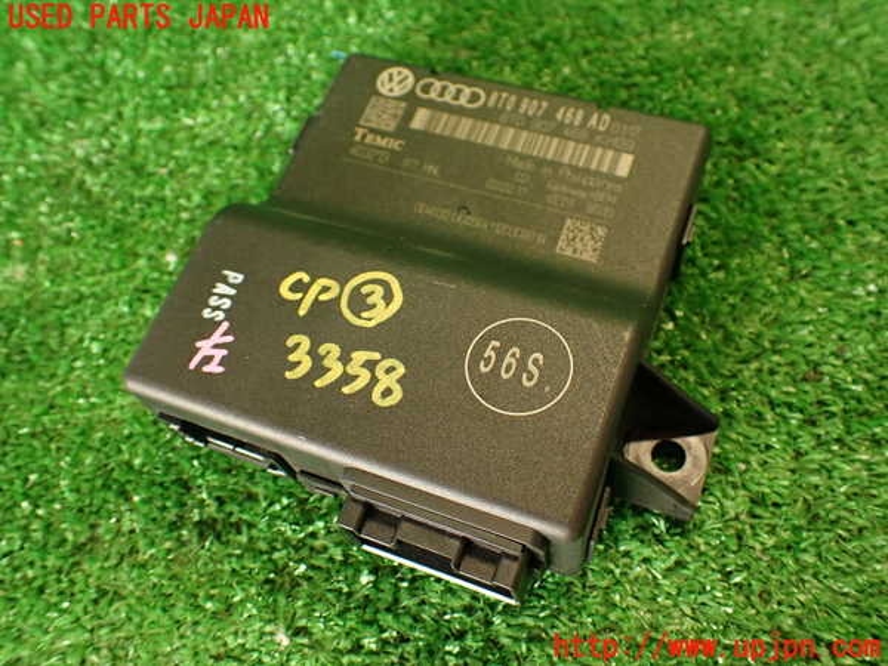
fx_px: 821
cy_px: 333
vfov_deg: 44.2
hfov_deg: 56.8
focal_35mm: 32
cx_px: 444
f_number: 2.4
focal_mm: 5.79
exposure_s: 1/30
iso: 250
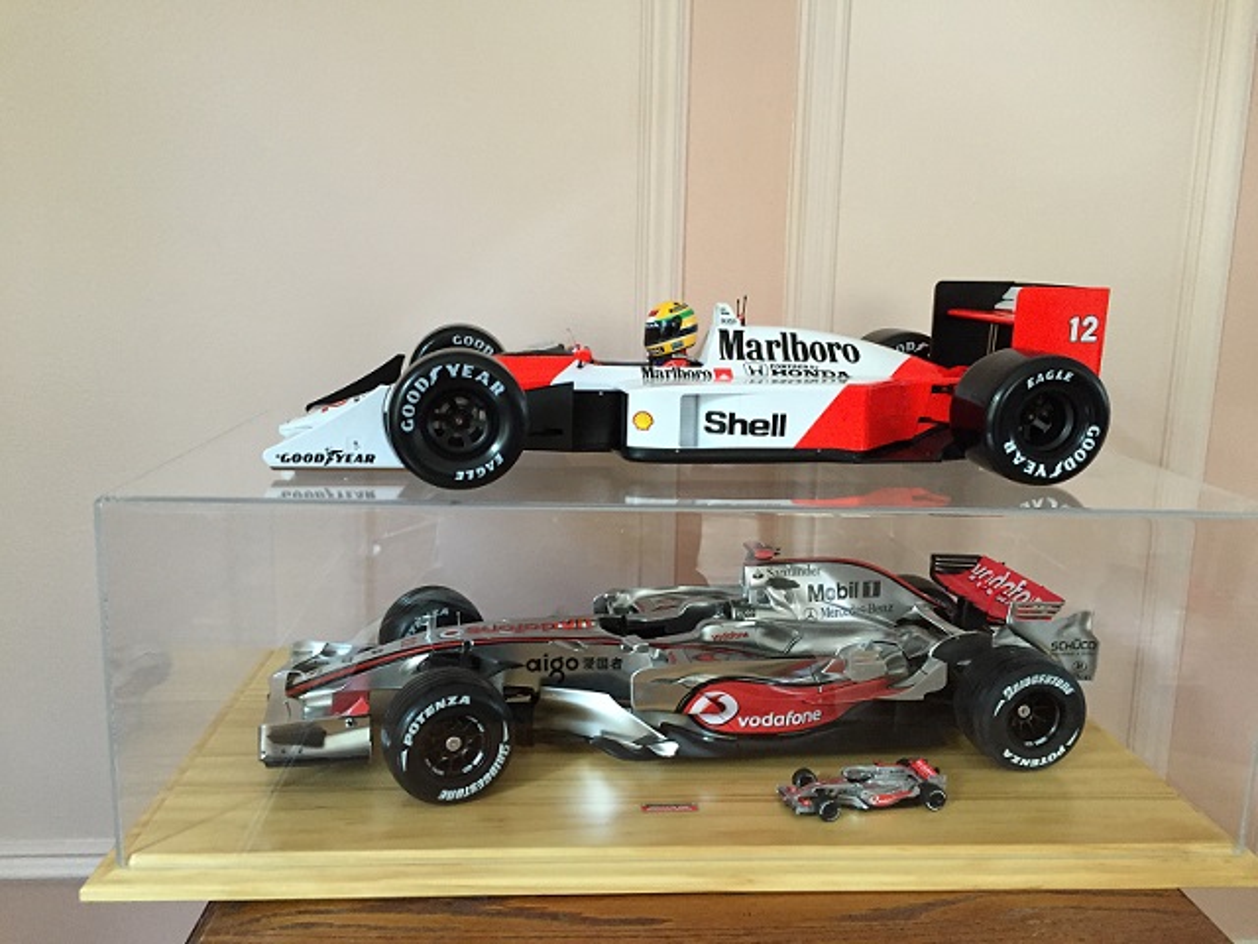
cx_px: 629
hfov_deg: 61.7
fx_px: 1054
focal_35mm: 29
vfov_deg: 48.2
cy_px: 472
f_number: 2.2
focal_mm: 4.15
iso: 200
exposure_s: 1/30
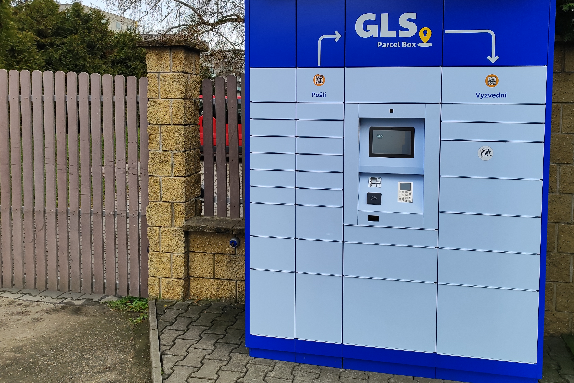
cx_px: 319
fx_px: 478
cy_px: 137
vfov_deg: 43.2
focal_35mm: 30
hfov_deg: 61.8
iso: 50
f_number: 1.89
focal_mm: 5.89
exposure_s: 1/227
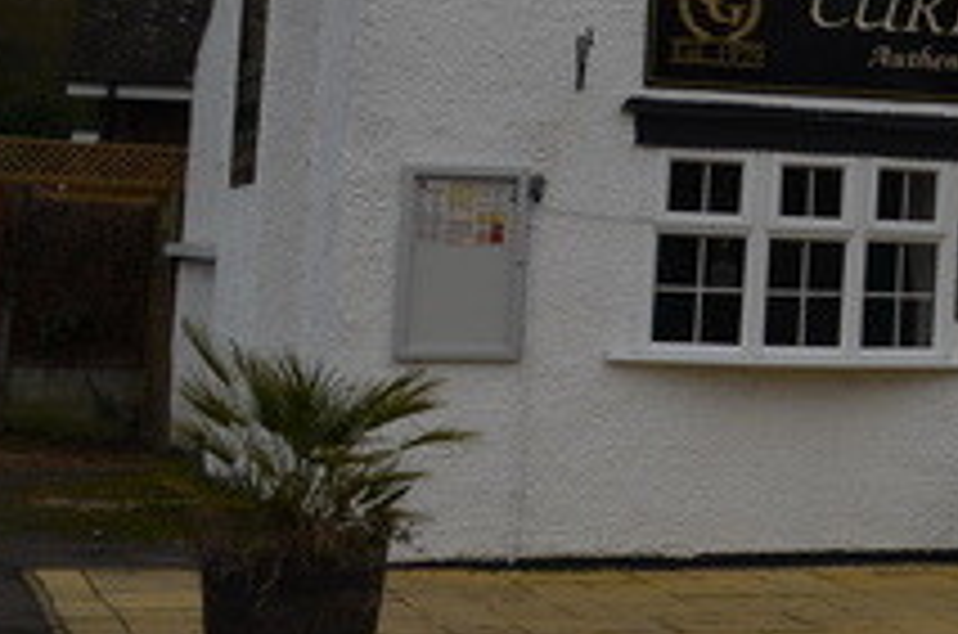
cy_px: -200
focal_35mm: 108
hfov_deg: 17.6
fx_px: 2868
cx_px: 1295
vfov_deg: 12.2
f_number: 8
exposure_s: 1/250
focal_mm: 24
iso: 125
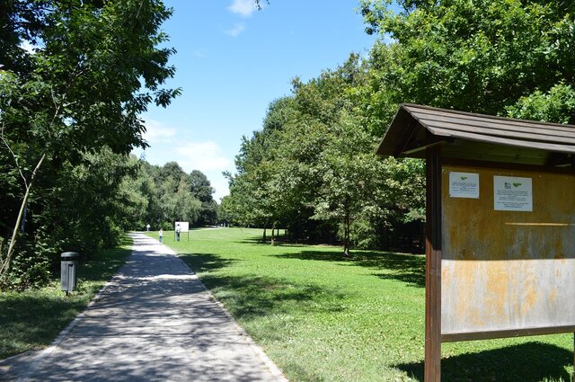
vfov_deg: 47.8
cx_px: 288
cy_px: 191
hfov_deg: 67.4
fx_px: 431
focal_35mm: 27
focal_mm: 18
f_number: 6.3
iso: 100
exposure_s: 1/160
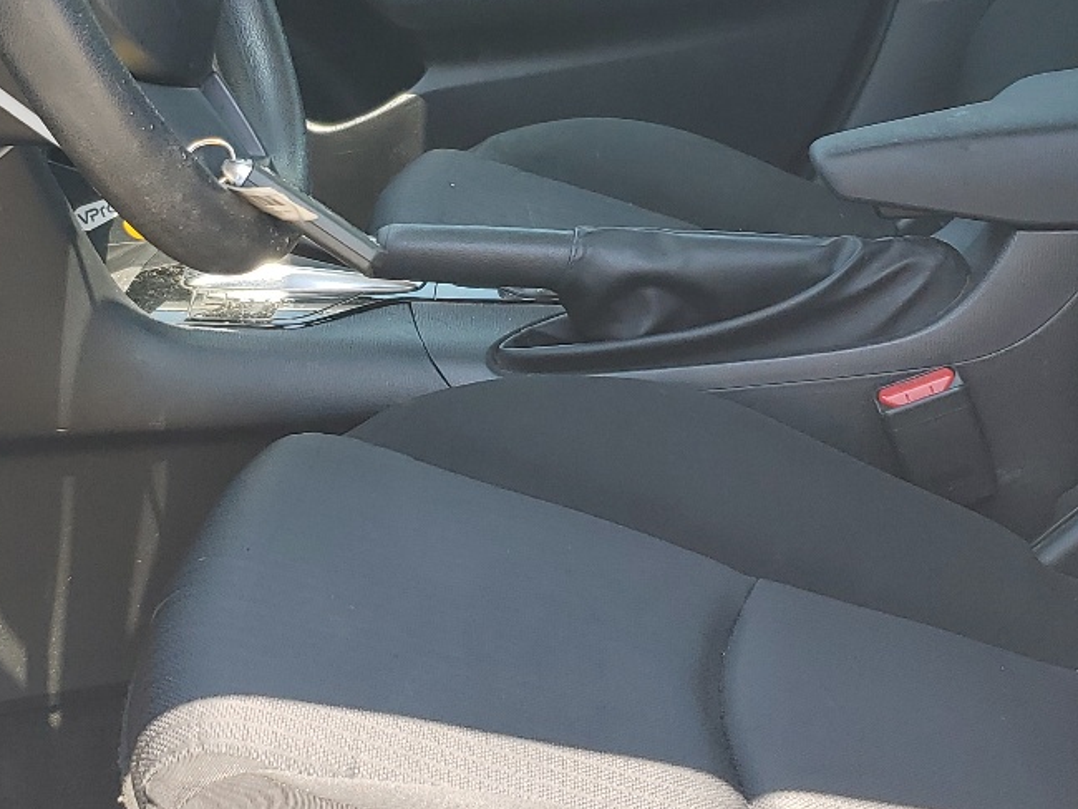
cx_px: 373
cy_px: 375
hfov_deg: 30.1
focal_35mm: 64
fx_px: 1994
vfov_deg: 22.9
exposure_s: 1/370
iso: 50
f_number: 1.5
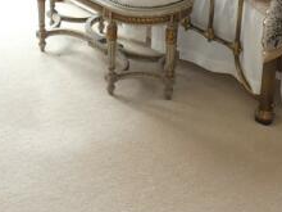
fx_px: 758
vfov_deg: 14.8
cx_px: 153
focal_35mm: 93
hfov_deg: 21.1
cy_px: -105
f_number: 2.8
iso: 100
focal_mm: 3.6
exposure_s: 1/60
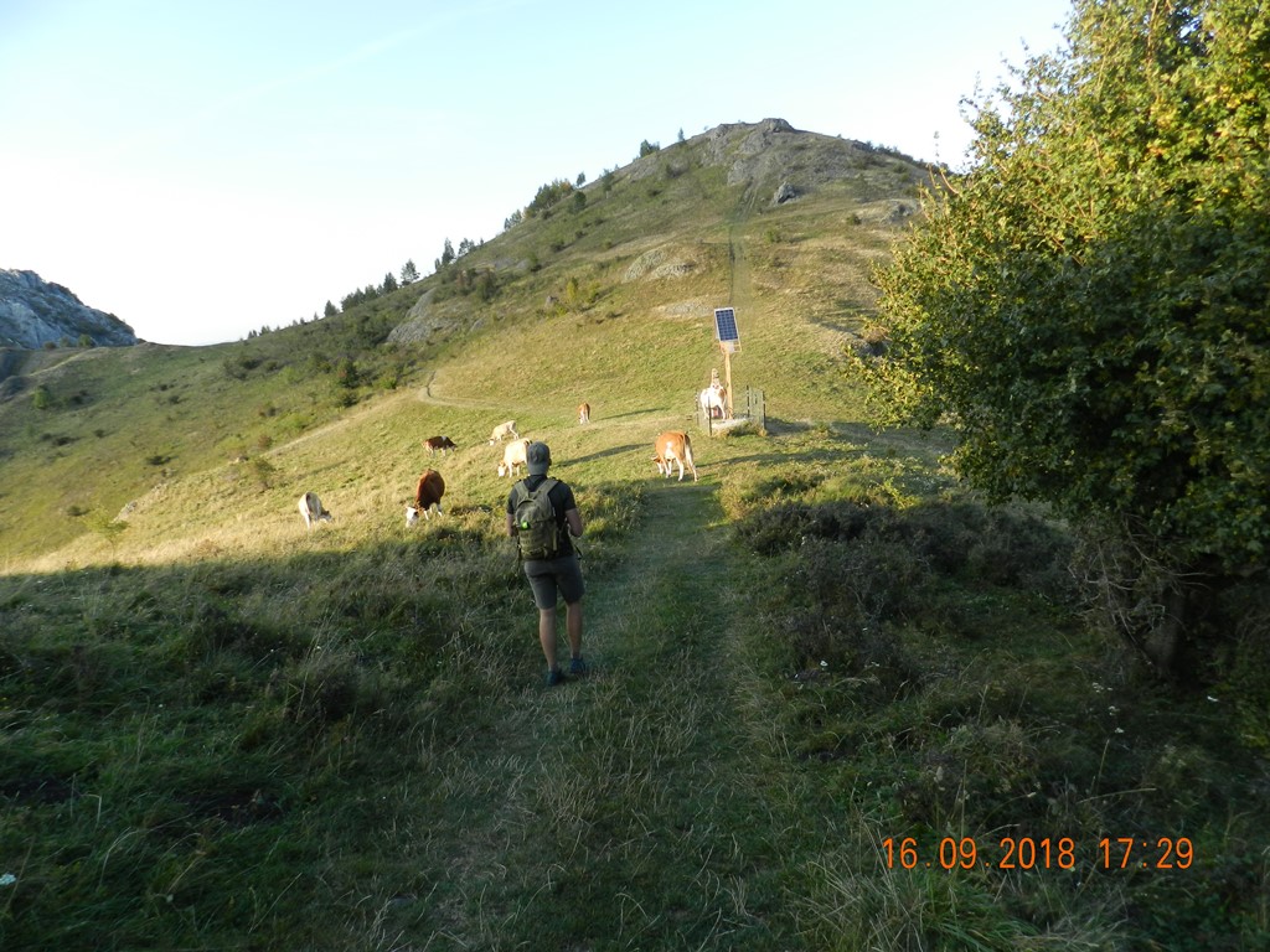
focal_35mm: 23
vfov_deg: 58.9
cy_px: 476
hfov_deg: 73.9
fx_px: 844
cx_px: 635
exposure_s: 1/320
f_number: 3.4
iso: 160
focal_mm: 4
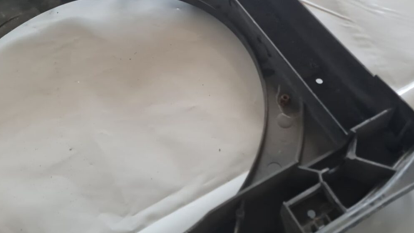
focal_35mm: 40
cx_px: 222
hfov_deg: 50.4
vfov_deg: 29.5
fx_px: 439
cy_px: 72
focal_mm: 5.4
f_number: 1.8
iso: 250
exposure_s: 1/100
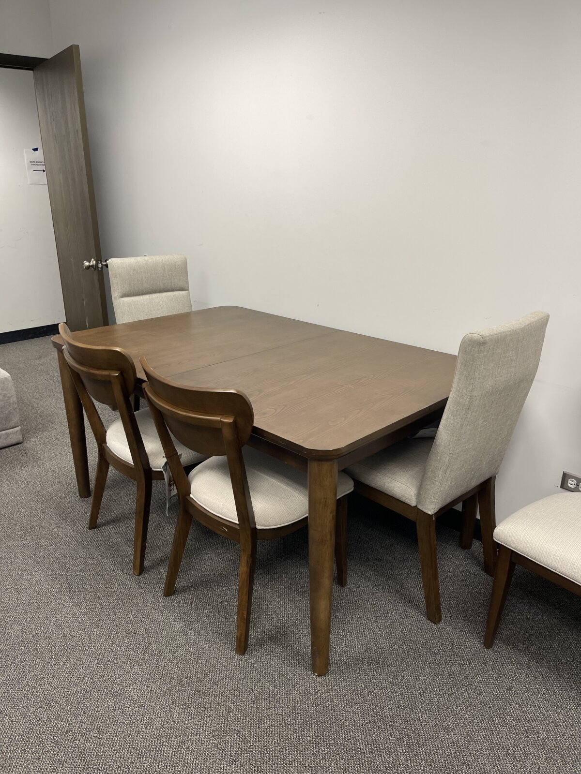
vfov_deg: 69.4
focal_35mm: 25
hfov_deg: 54.9
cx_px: 290
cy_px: 387
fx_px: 559
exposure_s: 1/60
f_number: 1.6
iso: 80
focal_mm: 5.1
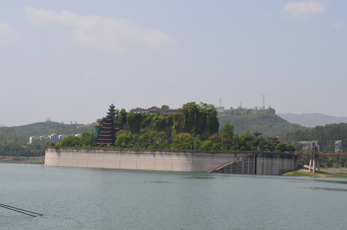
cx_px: 174
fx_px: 693
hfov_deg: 28.1
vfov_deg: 18.8
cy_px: 115
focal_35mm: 72
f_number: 11
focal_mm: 48
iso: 100
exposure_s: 1/160
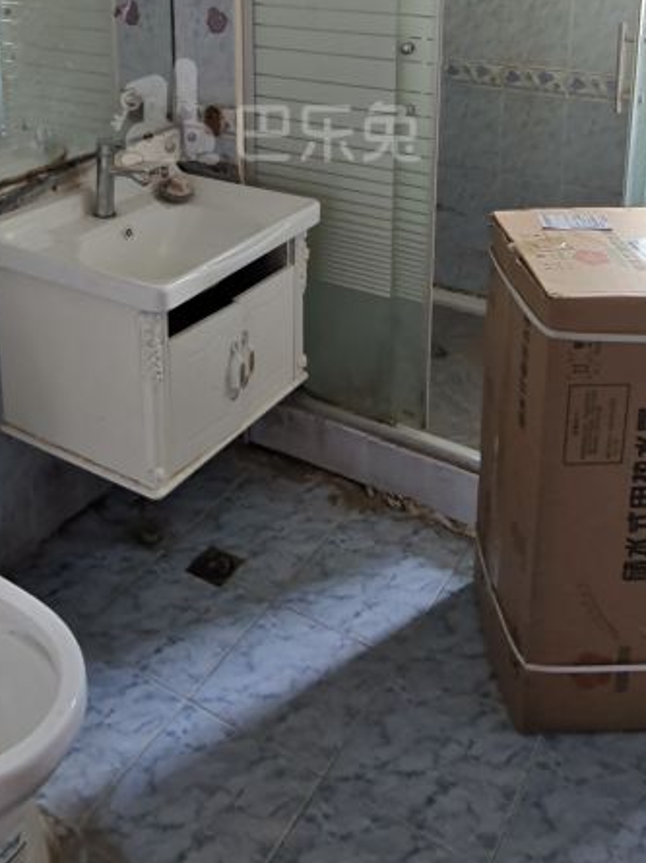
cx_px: 266
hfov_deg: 39.5
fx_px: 897
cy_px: 113
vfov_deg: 47.1
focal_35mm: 36
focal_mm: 2.3
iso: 400
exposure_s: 1/40
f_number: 2
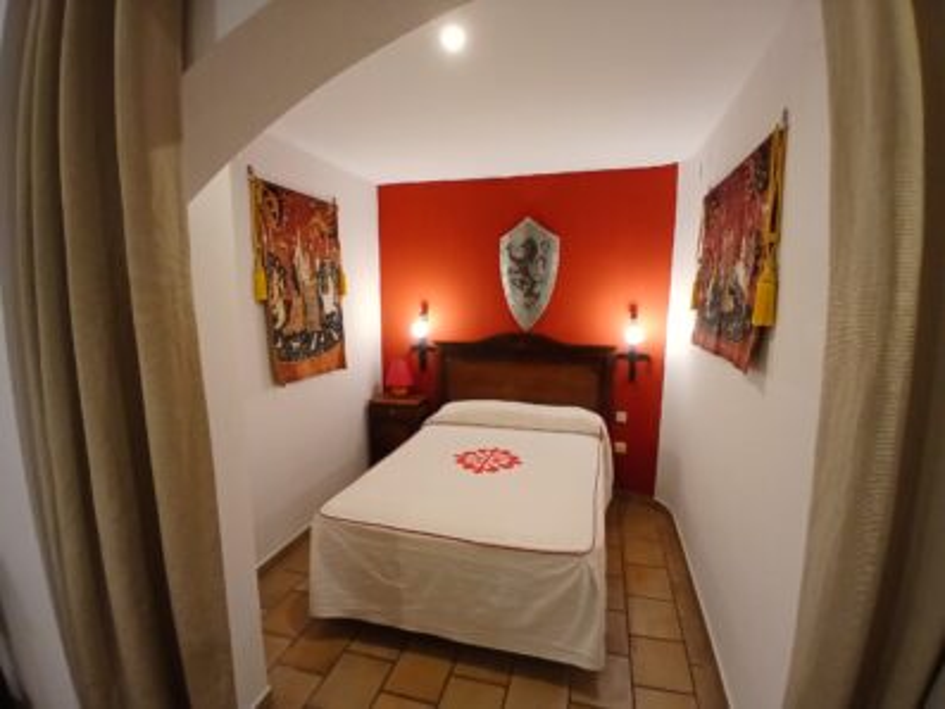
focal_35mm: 17
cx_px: 472
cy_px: 354
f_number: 2.2
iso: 250
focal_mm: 1.4
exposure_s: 1/33.3
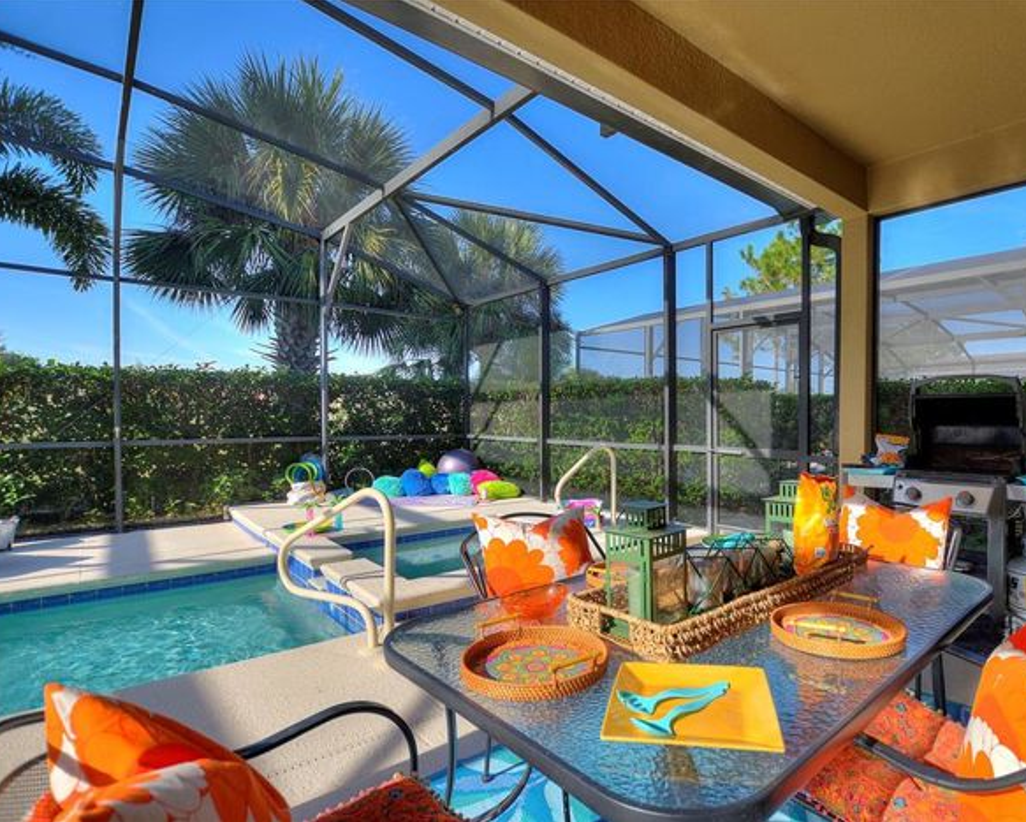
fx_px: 516
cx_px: 601
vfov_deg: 77.0
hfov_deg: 88.8
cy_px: 411
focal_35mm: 17
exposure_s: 1/320
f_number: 4.5
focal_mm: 10
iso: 100
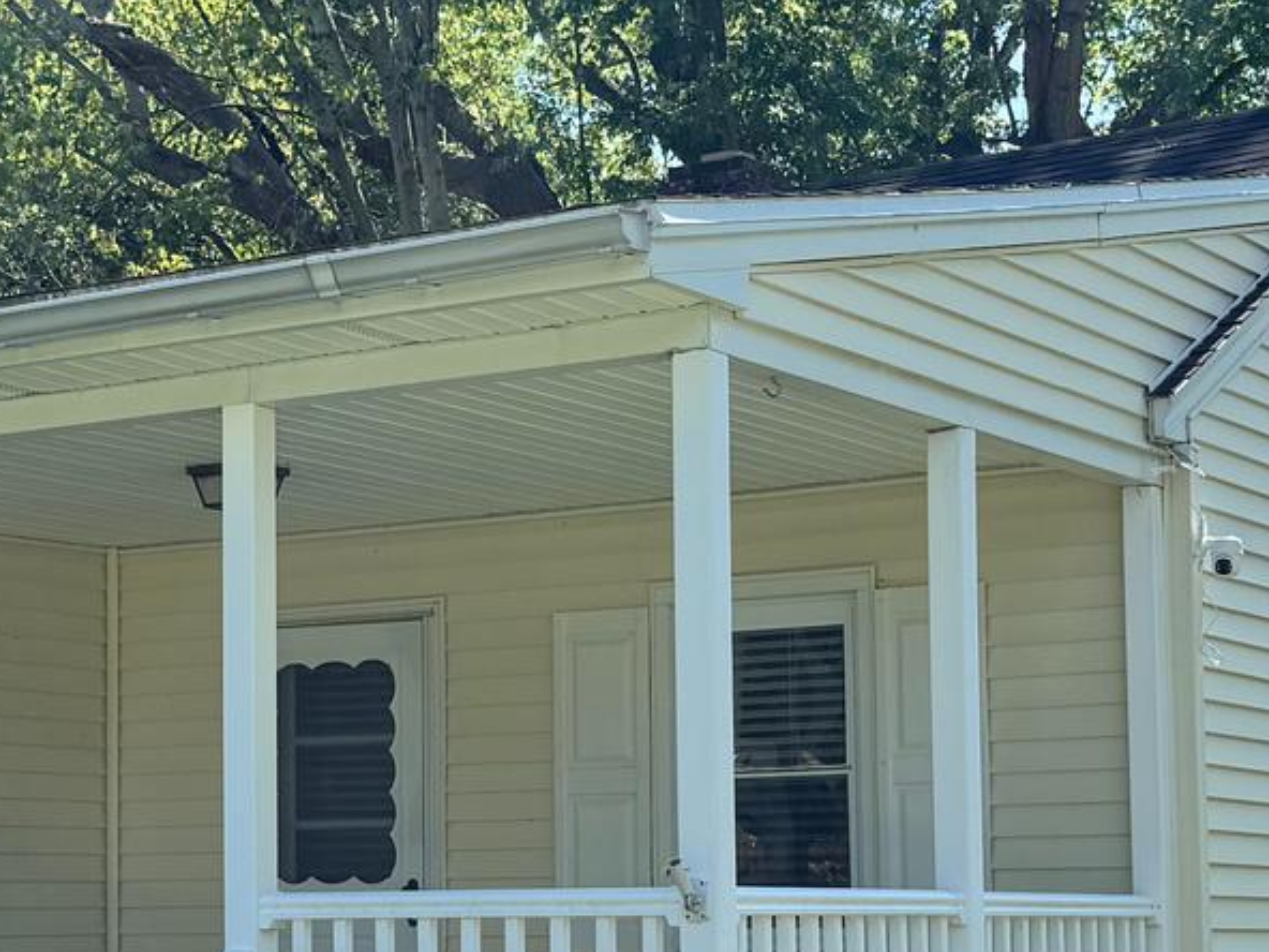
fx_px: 3043
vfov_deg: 17.7
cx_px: 414
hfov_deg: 23.4
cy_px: 641
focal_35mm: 83
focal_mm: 6.76
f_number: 1.78
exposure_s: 1/2331
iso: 80
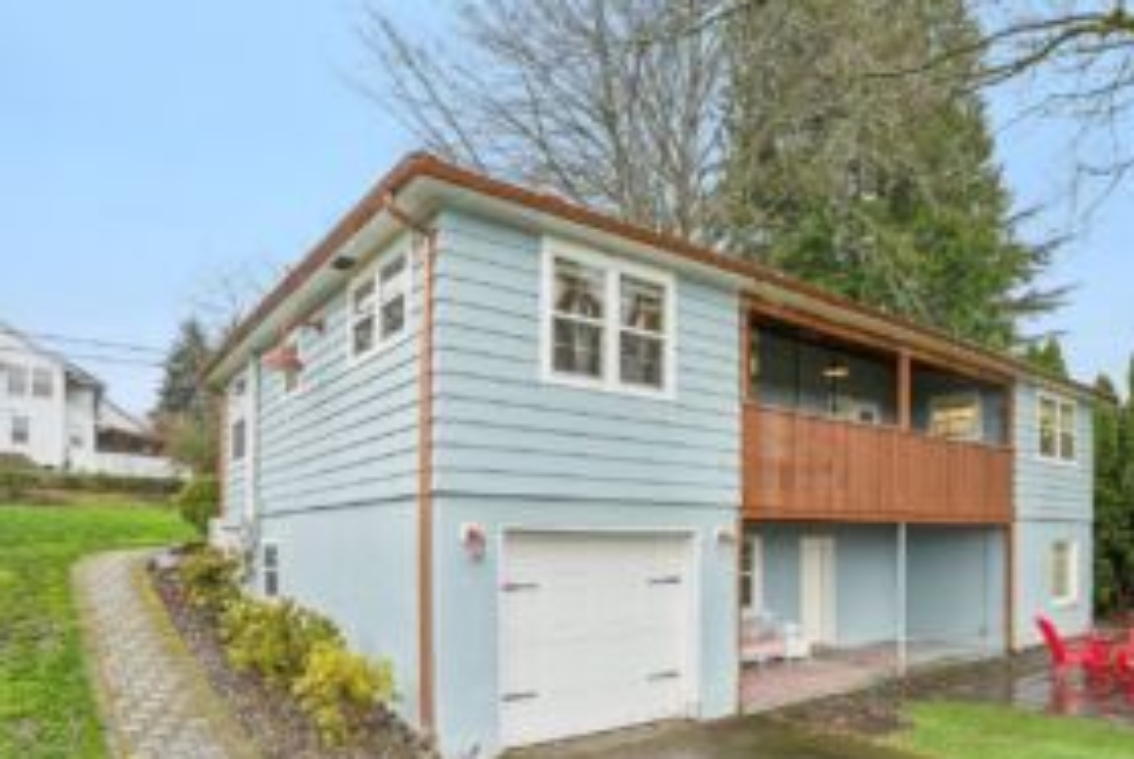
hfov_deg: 75.1
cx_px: 685
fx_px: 725
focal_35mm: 23
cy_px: 479
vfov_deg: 54.5
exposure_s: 1/100
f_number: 8
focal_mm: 16
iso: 400
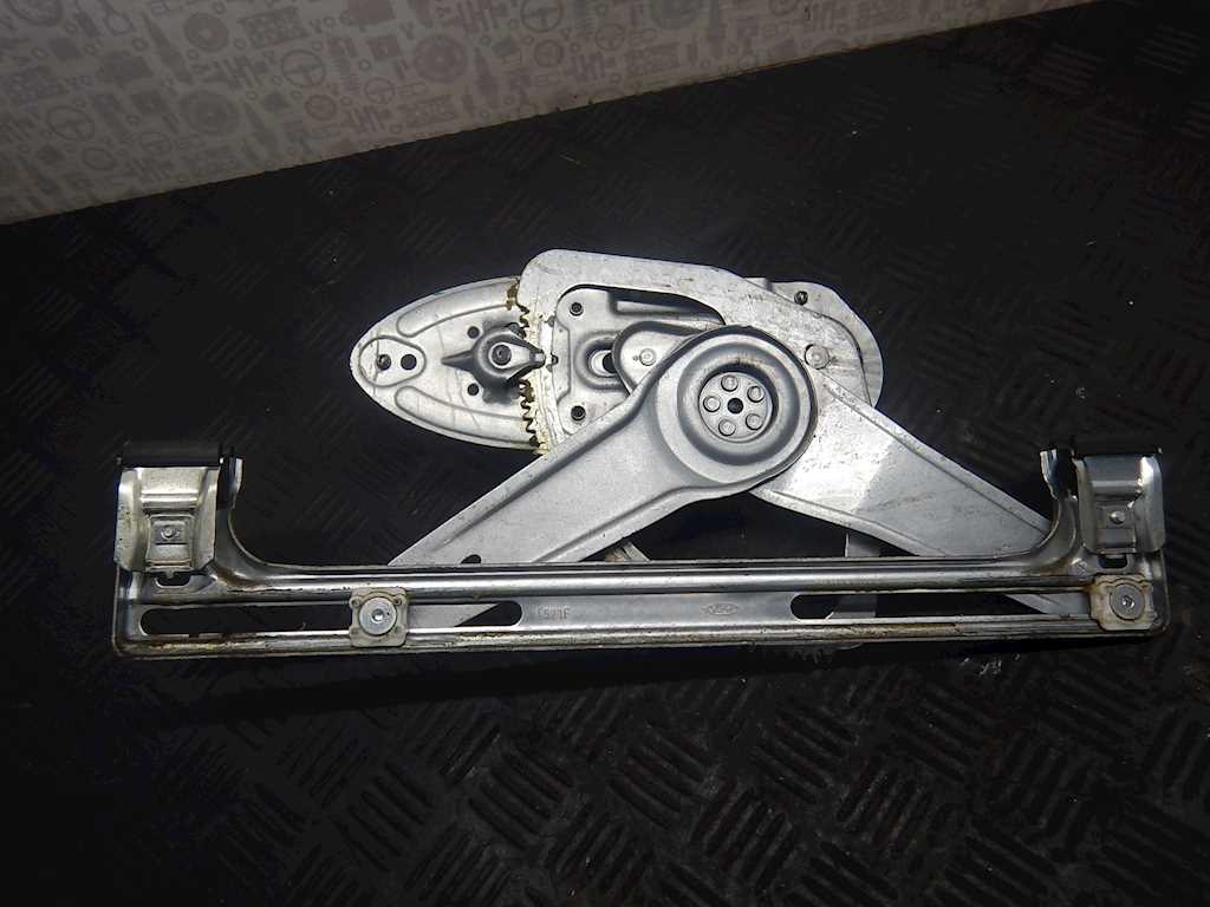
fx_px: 839
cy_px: 454
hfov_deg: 71.6
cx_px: 605
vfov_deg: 56.8
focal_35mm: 24
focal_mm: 4.3
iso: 125
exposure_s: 1/50
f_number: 2.8
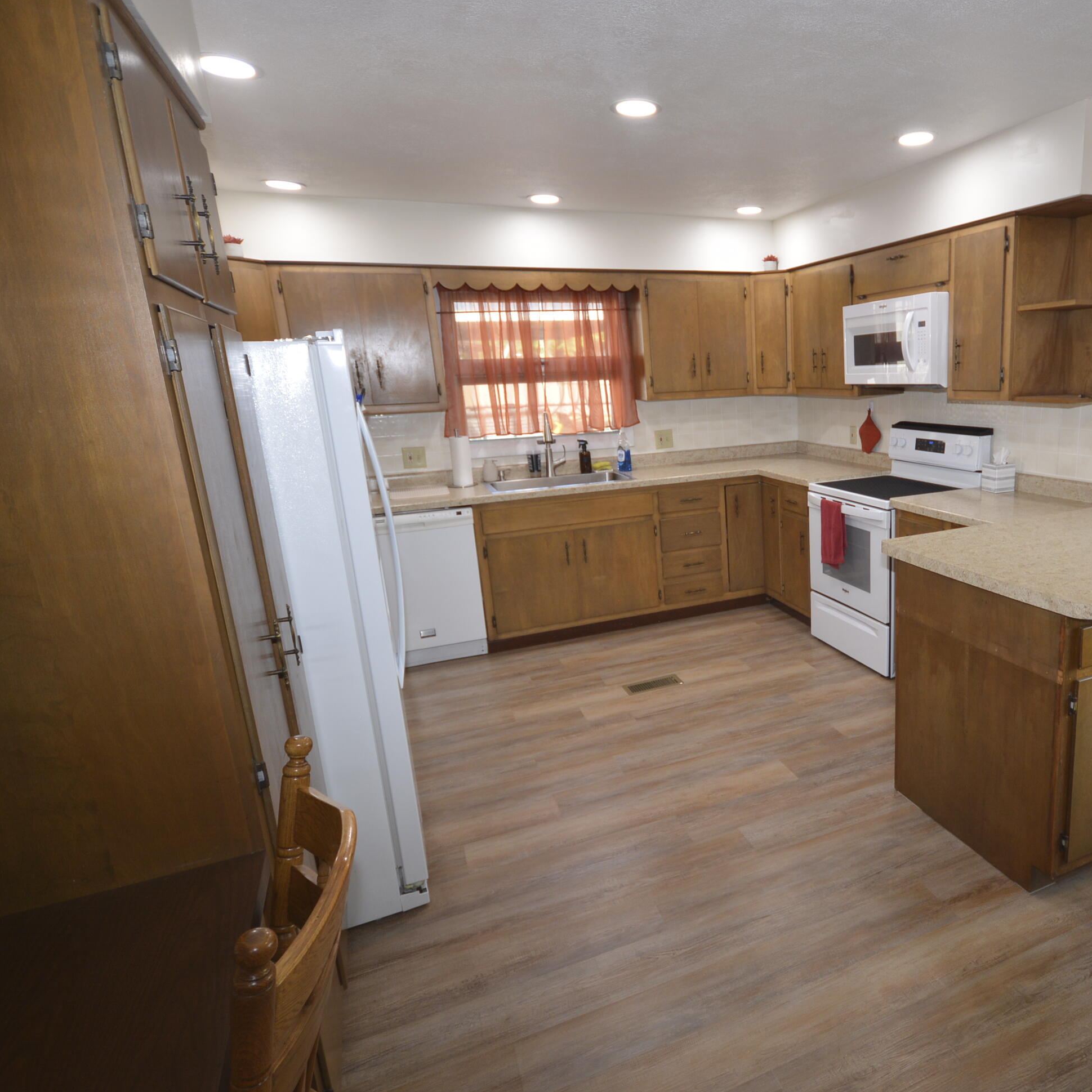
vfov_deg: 70.5
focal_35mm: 22
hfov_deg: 67.7
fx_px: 773
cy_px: 559
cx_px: 761
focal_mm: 11
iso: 320
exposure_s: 1/60
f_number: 4.2
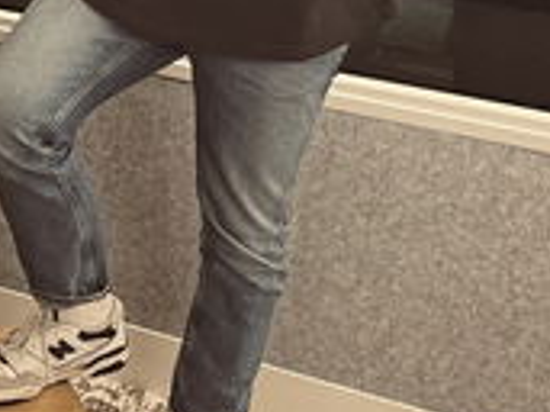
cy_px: -100
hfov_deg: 20.6
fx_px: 1365
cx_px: -183
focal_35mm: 86
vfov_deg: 16.4
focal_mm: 5.1
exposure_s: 1/50
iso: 200
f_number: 1.6
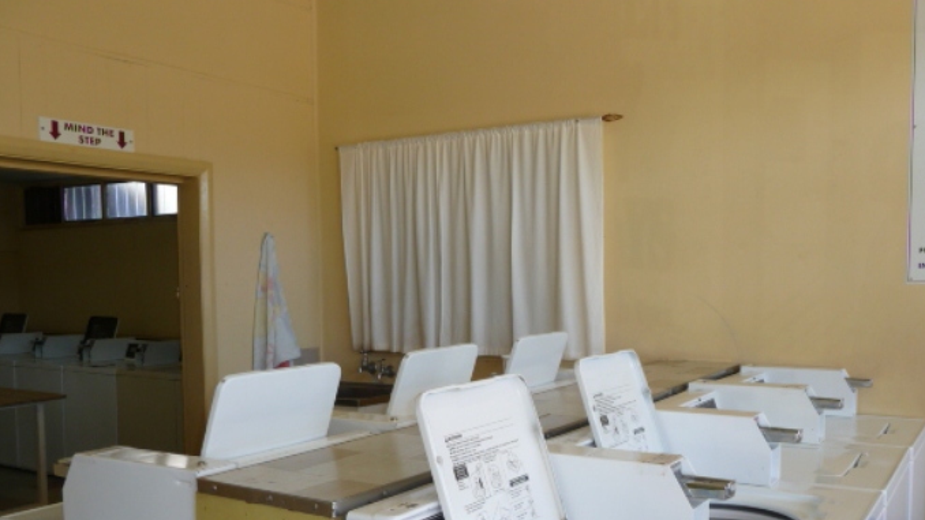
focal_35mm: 36
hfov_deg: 55.3
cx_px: 464
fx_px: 883
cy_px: 345
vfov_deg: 32.5
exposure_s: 1/80
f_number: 3.3
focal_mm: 4.7
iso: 100
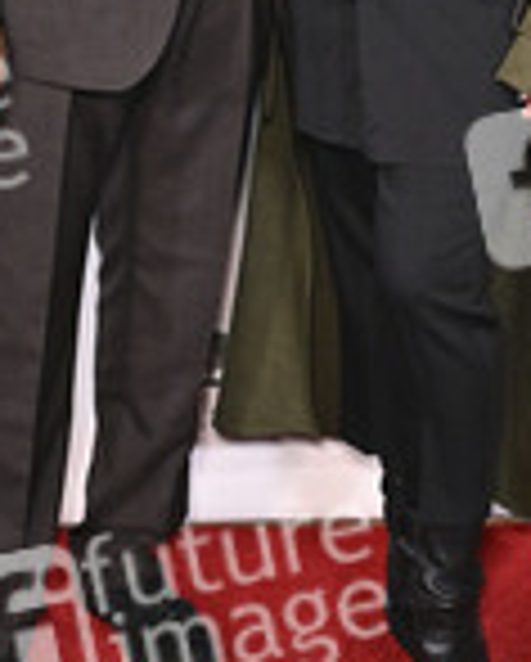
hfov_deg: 14.4
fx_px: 2098
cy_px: -63
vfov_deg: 17.3
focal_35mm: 107
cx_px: 288
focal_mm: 42
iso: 4500
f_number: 4.5
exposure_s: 1/250
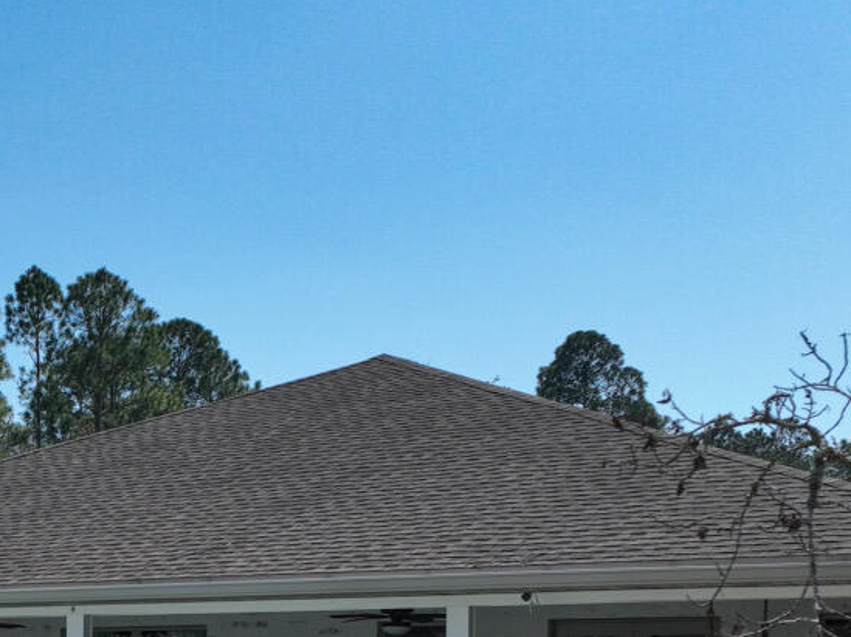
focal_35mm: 70
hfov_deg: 26.1
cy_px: 745
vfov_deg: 19.8
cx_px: -29
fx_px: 1720
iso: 120
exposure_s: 1/3200
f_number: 2.8
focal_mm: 12.29
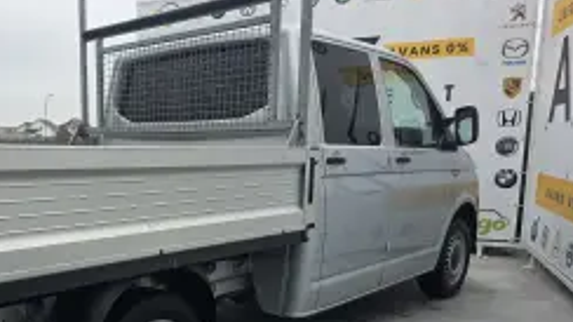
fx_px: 562
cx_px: 160
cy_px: 233
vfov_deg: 31.5
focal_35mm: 37
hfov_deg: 52.2
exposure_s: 1/180
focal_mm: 6.3
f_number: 1.7
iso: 50
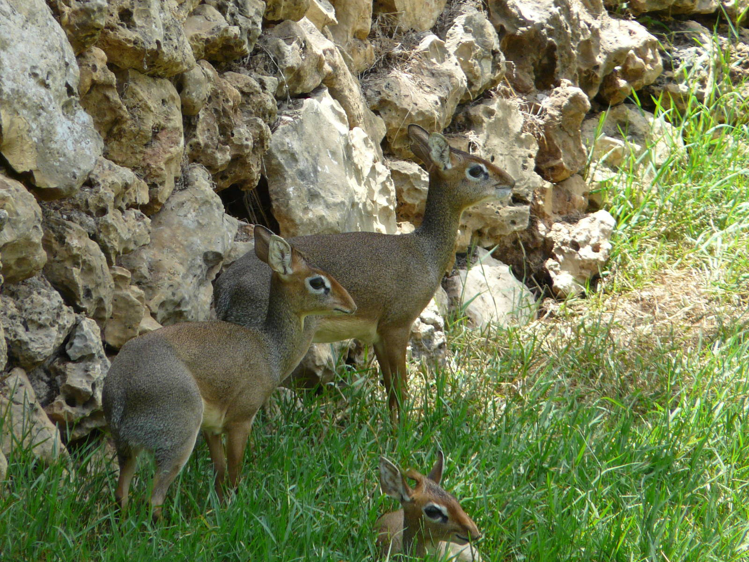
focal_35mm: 589
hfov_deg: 3.4
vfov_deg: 2.5
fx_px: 12744
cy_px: 281
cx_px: 374
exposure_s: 1/160
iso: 100
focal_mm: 75.9
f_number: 4
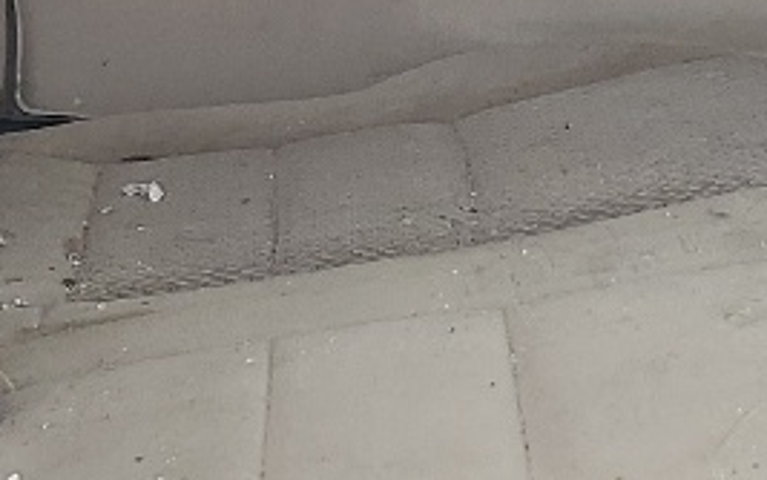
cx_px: 408
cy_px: -129
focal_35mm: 165
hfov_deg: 12.7
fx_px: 3450
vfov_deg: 7.9
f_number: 1.5
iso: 50
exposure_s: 1/161
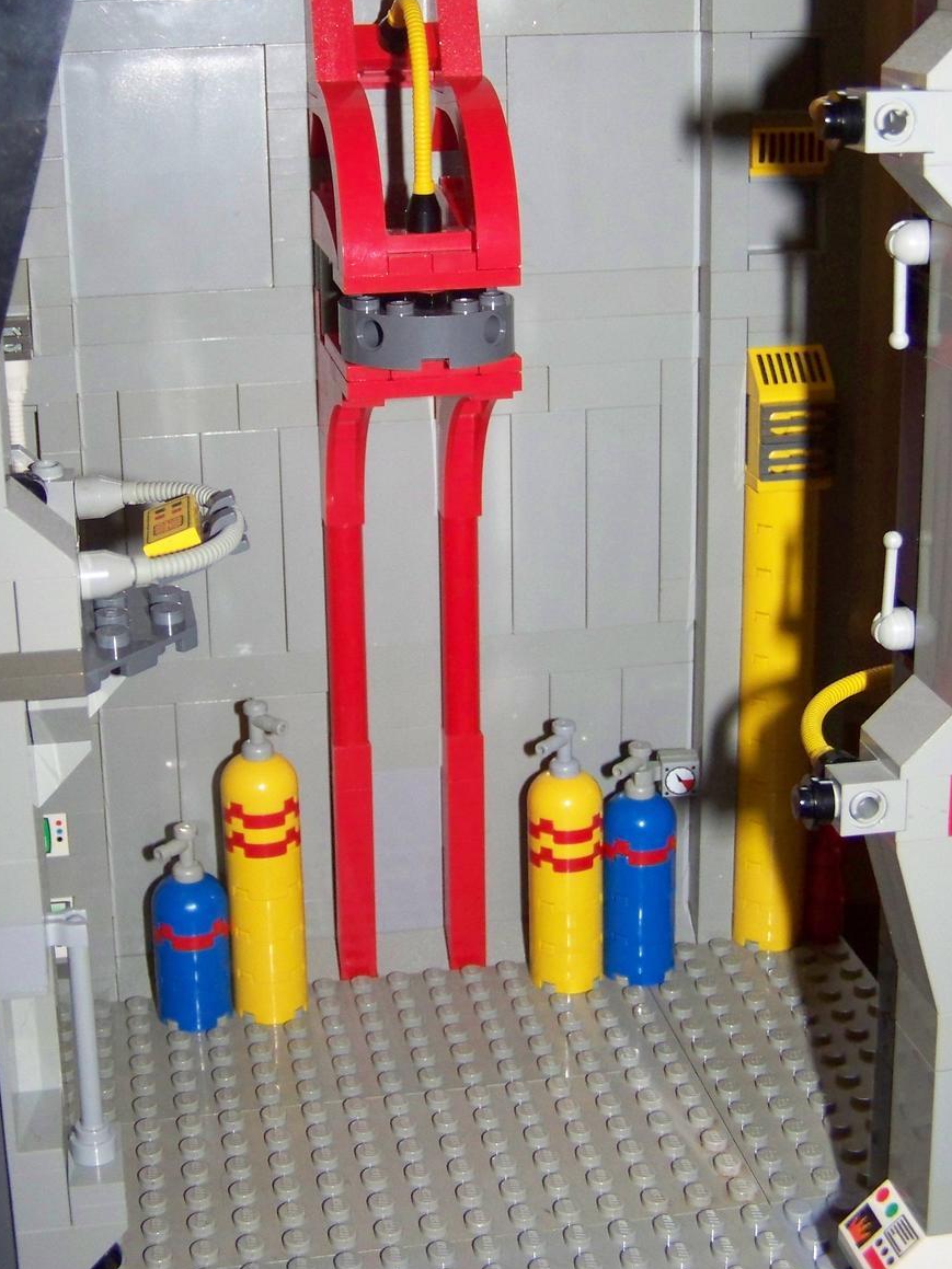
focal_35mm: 57
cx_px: 410
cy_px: 432
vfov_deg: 33.5
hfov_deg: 25.6
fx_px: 2091
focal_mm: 7.2
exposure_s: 1/30
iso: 200
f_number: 2.8
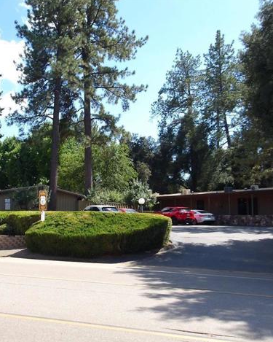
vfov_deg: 50.3
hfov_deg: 40.6
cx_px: 91
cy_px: 172
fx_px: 364
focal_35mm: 36
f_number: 10.4
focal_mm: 4.9
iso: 127
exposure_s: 1/60
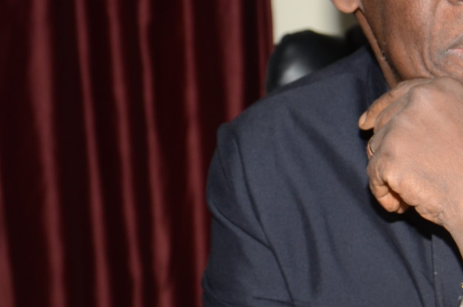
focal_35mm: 161
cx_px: 438
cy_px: 170
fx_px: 2066
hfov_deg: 12.7
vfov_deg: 8.5
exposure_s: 1/60
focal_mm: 36
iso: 200
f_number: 5
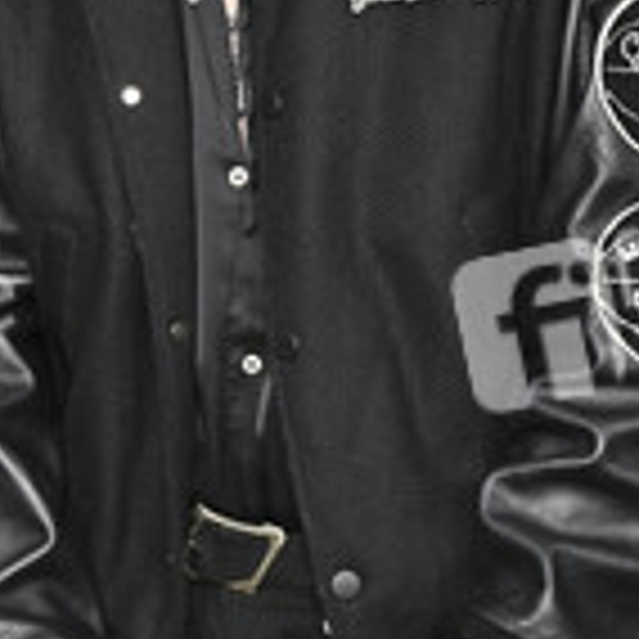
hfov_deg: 12.6
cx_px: 274
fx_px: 2903
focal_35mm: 139
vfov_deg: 12.5
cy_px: 81
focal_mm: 58
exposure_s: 1/400
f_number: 6.3
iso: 320
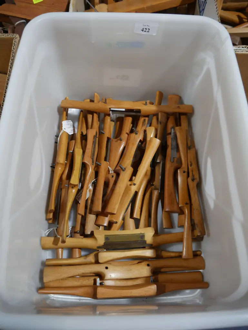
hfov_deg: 49.8
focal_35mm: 28
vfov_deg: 63.4
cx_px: 124
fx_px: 267
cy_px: 165
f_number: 3.5
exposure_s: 1/60
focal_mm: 14
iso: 250
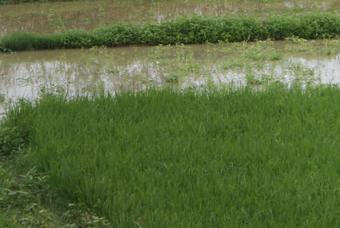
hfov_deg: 6.3
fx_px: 3101
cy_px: -51
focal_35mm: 328
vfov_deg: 4.2
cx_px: 139
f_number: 8
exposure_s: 1/160
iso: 100
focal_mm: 70
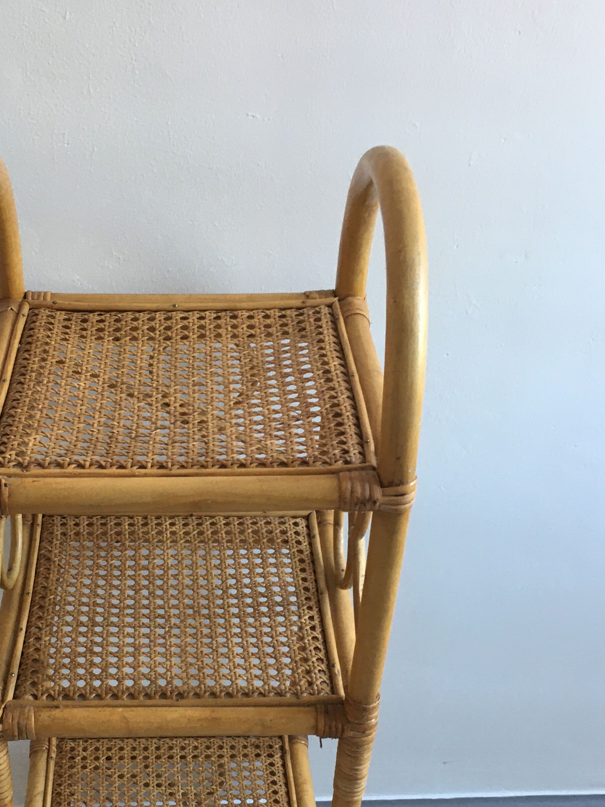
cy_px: 591
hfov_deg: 29.9
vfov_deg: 38.8
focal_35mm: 48
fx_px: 1119
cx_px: 168
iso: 80
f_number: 2.2
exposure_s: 1/33
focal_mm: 4.15
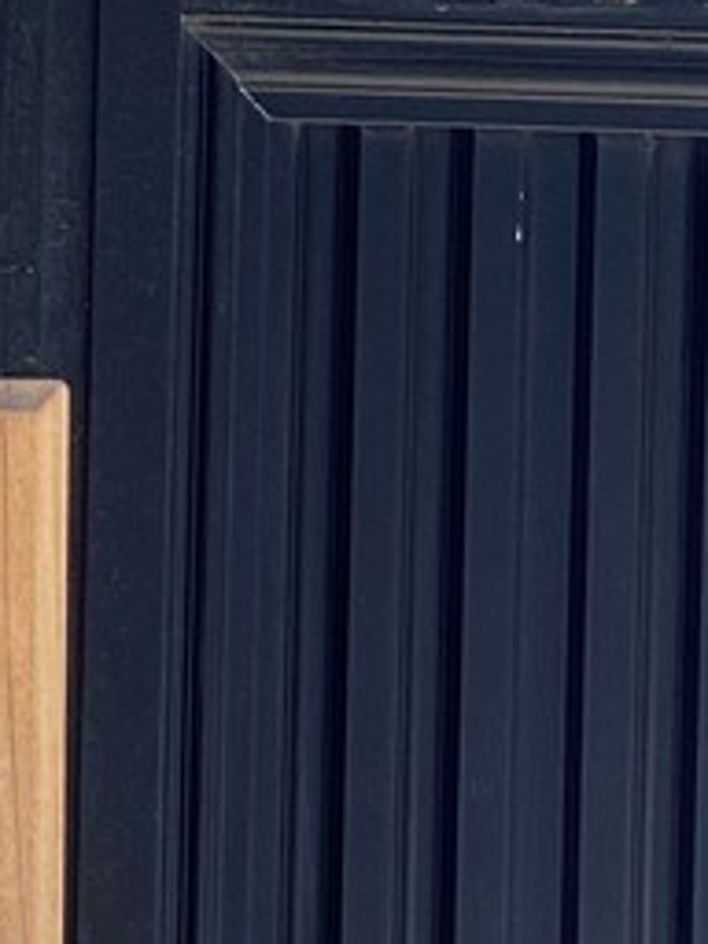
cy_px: 745
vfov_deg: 7.6
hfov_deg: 5.6
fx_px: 7090
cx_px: -579
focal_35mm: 260
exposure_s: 1/227
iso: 20
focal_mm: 6
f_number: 2
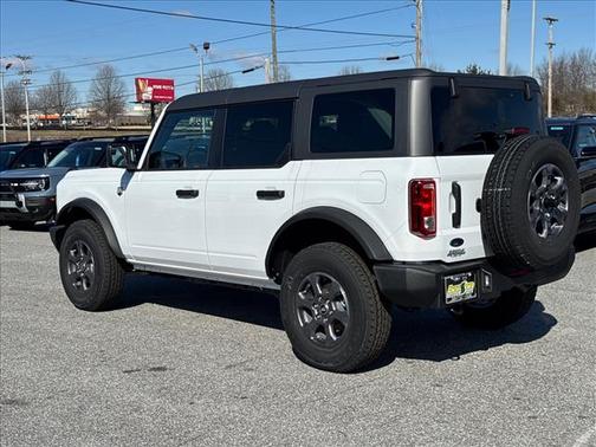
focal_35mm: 48
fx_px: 826
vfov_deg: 30.3
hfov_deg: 39.7
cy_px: 224
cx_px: 298
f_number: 1.78
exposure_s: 1/10526
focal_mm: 6.76
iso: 64
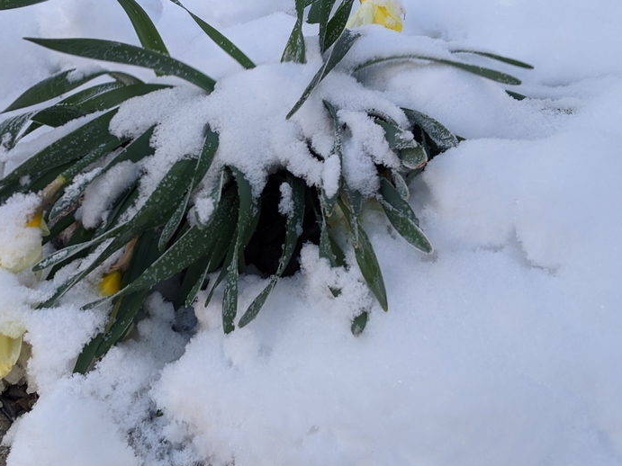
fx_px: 719
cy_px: 216
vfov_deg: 35.9
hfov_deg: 46.3
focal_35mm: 40
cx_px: 221
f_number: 1.8
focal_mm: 4.44
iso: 69
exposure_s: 1/690
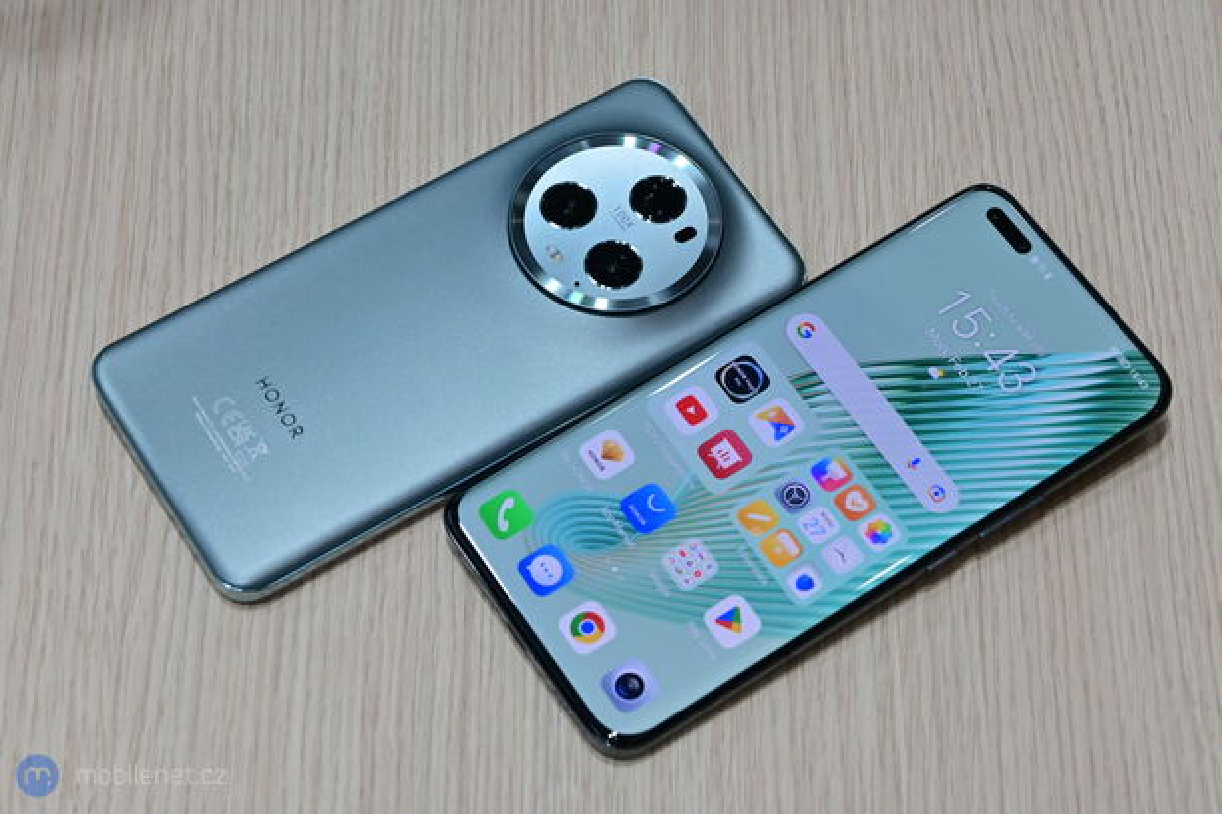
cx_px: 611
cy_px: 407
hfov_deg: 27.0
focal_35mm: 75
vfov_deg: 18.2
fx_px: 2545
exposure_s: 1/400
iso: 800
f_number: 6.3
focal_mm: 50
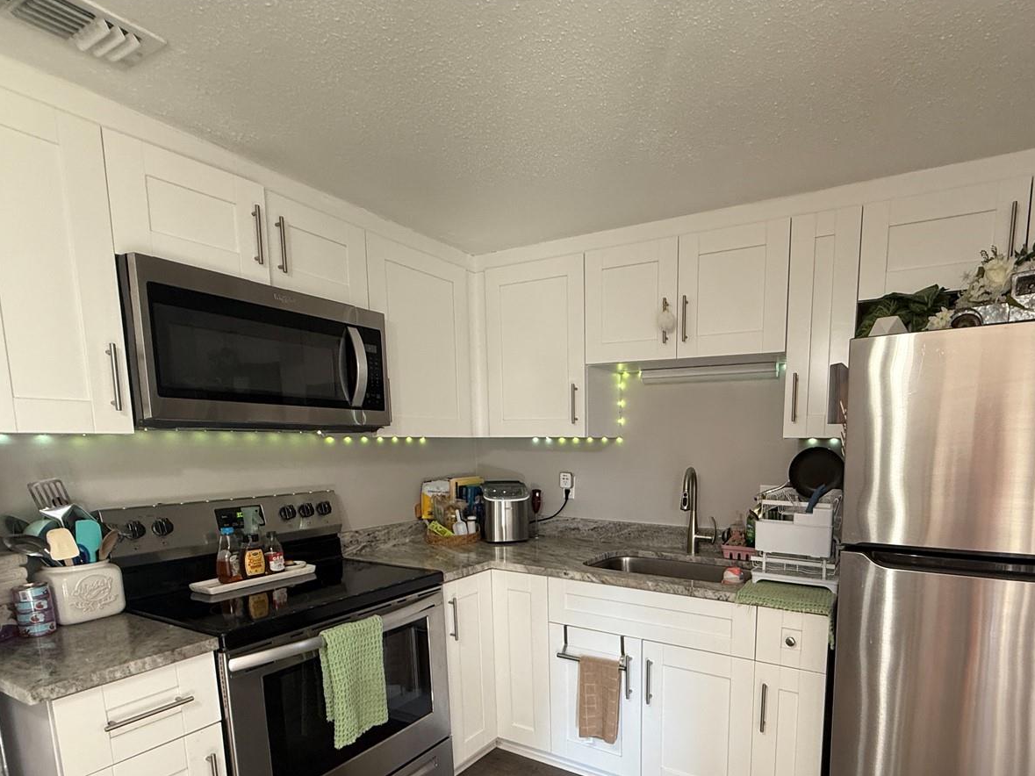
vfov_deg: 66.8
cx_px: 630
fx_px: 568
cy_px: 517
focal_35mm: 19
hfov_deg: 83.4
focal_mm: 2.22
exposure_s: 1/60
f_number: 2.2
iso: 200
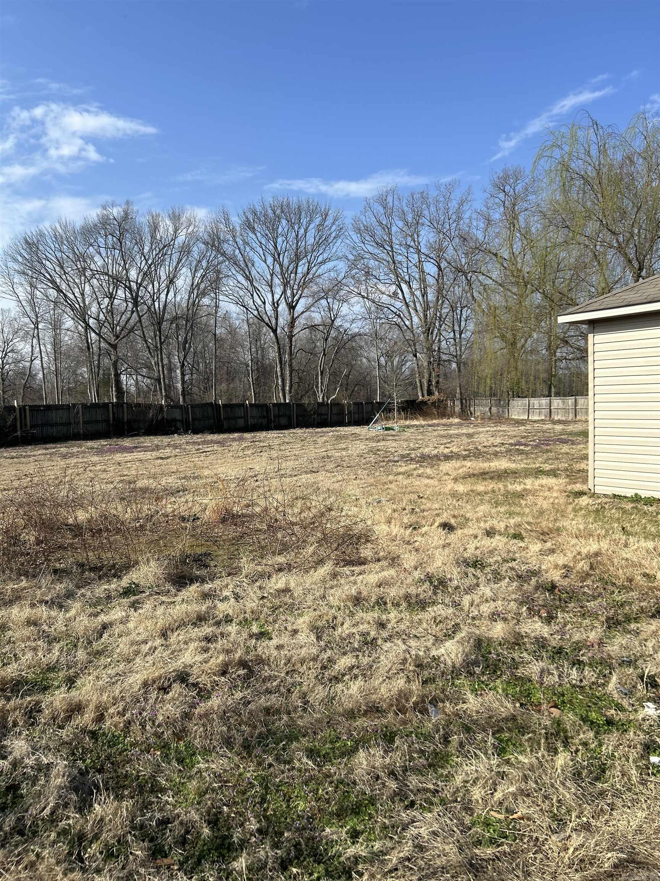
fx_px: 661
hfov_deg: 53.1
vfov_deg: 67.3
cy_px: 440
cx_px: 330
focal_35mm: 26
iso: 50
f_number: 1.5
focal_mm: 5.7
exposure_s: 1/3704
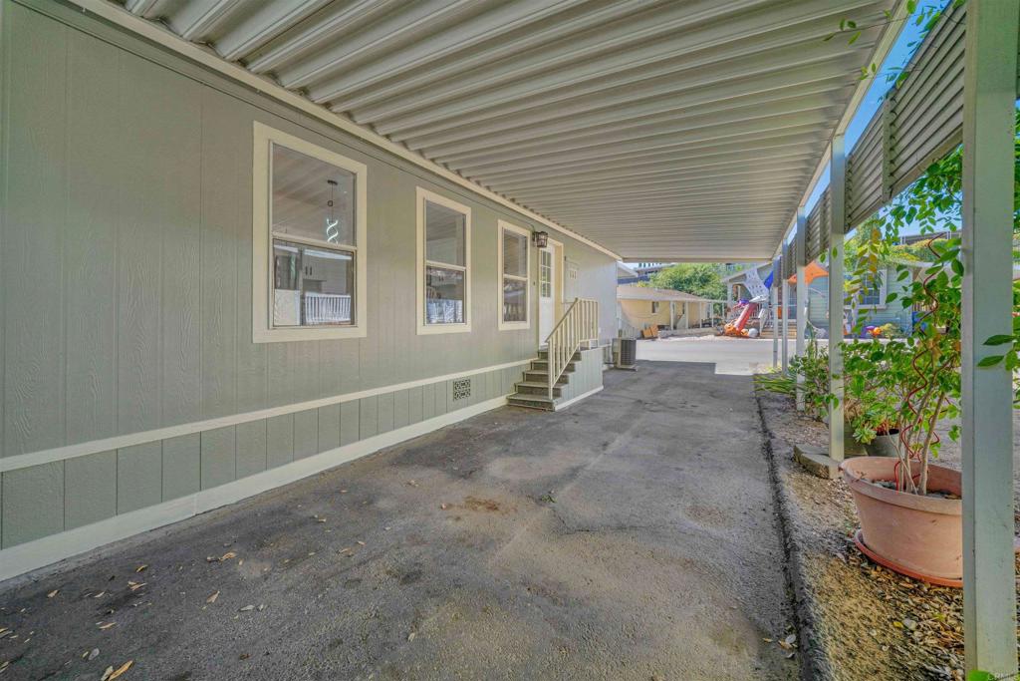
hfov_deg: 112.6
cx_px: 510
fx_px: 340
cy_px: 340
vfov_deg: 90.0
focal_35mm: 12
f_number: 5.6
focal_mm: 12
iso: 800
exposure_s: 1/50
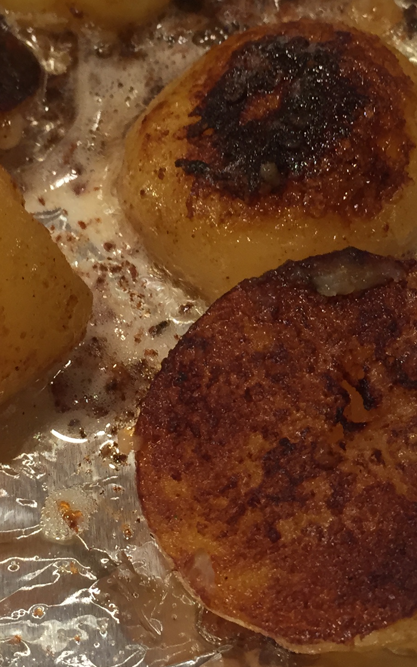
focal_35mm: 69
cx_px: 200
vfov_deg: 29.7
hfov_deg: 18.9
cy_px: 268
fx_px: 1254
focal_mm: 4.15
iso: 80
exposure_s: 1/30
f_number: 2.2
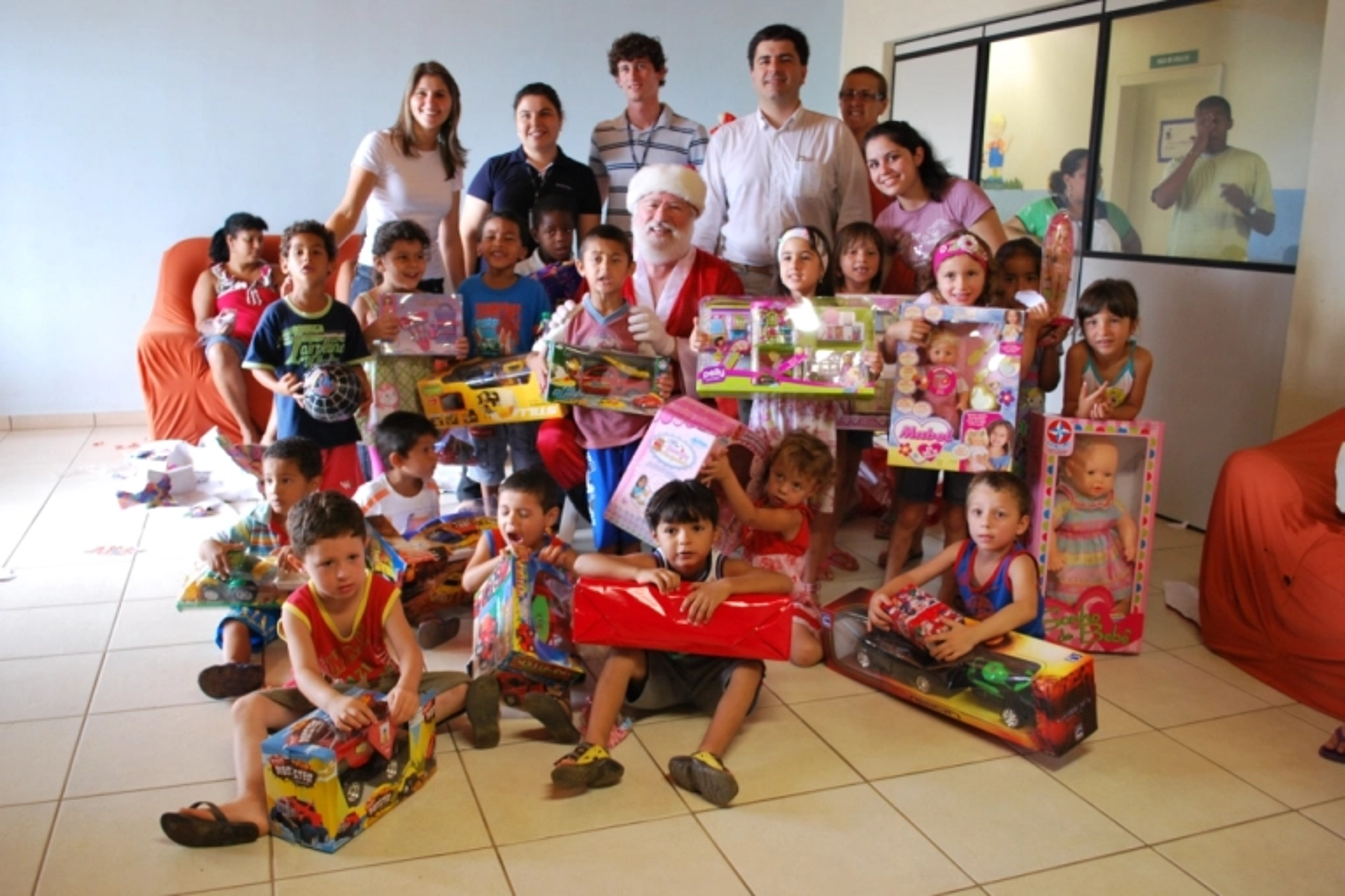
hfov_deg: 61.9
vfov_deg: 43.6
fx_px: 1121
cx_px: 672
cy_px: 448
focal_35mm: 30
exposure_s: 1/30
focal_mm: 20
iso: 450
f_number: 3.8
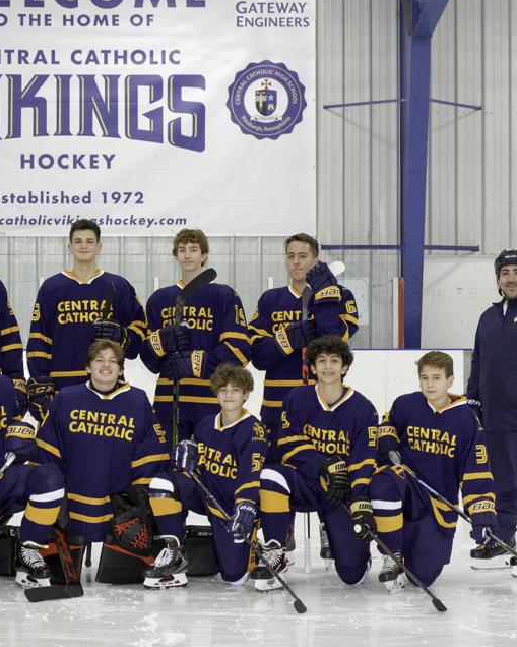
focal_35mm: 121
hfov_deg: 12.7
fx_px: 2314
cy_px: 302
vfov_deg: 15.9
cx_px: 87
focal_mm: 80
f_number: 6.3
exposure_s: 1/160
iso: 1600
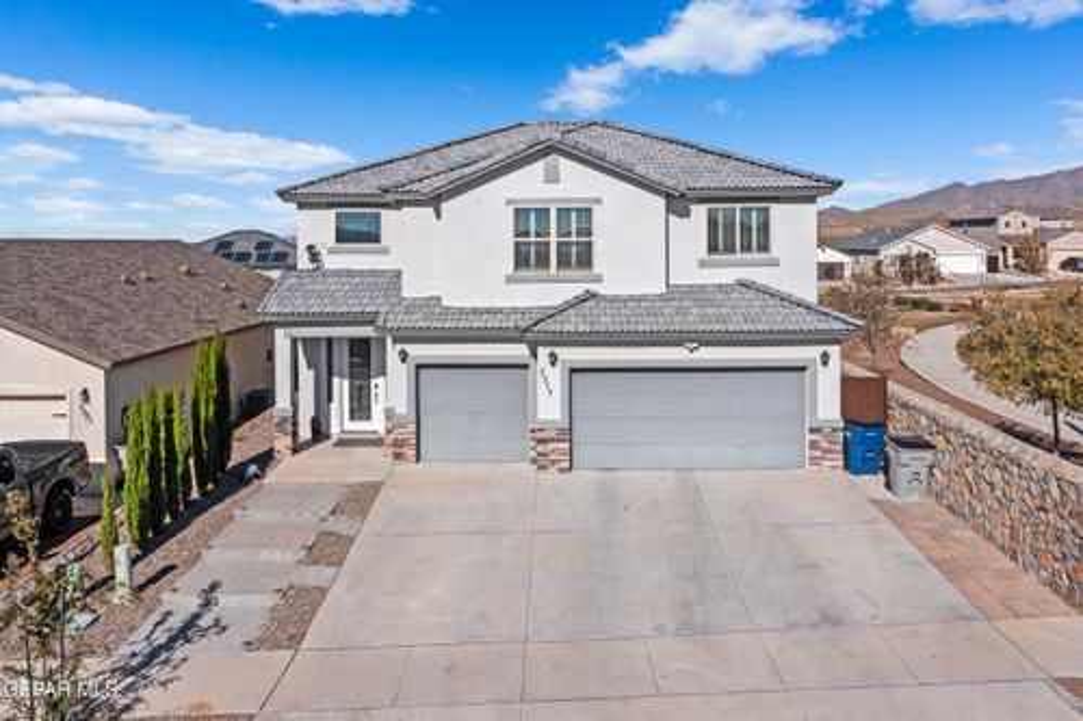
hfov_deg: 65.5
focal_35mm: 28
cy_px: 360
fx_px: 842
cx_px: 542
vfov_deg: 46.4
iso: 100
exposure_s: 1/1000
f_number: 7.1
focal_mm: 10.26
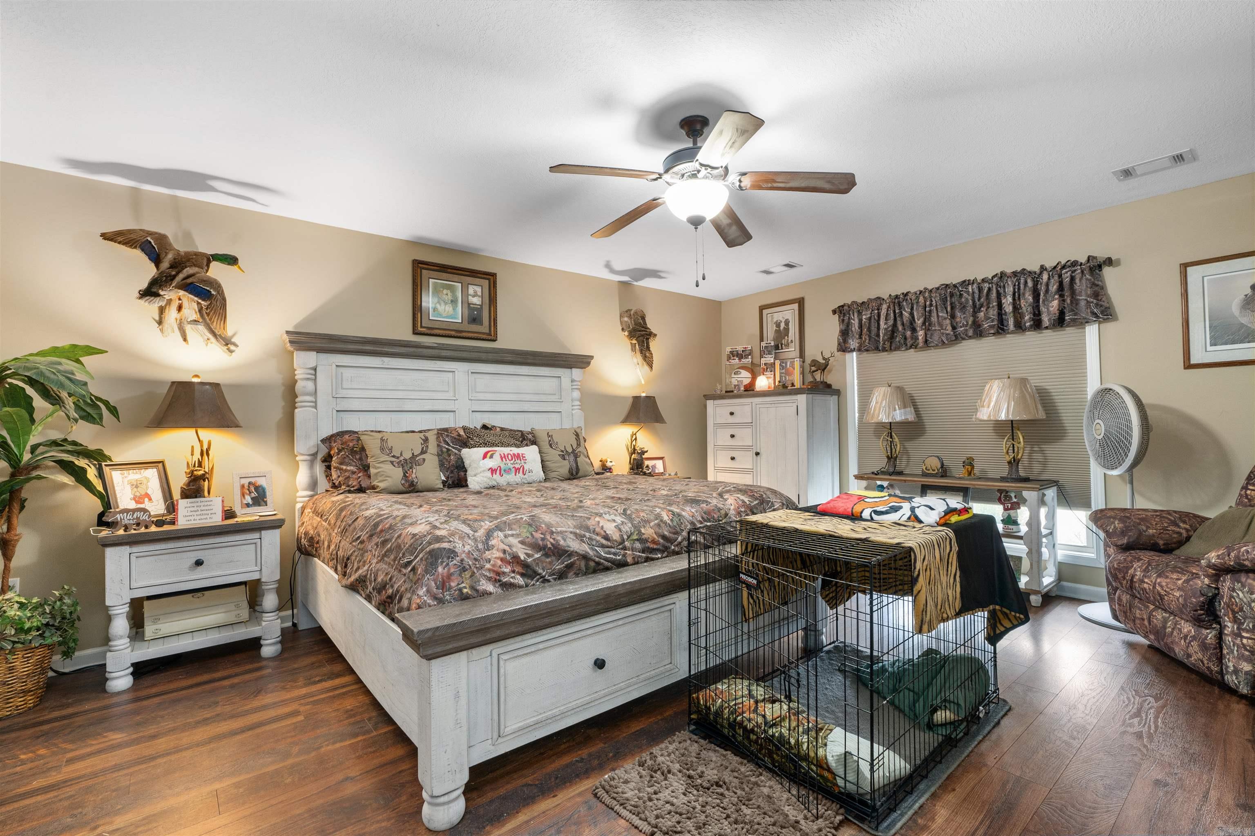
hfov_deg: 96.7
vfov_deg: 73.7
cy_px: 418
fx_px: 558
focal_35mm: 16
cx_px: 628
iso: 320
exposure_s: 1.6
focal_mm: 16
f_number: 9
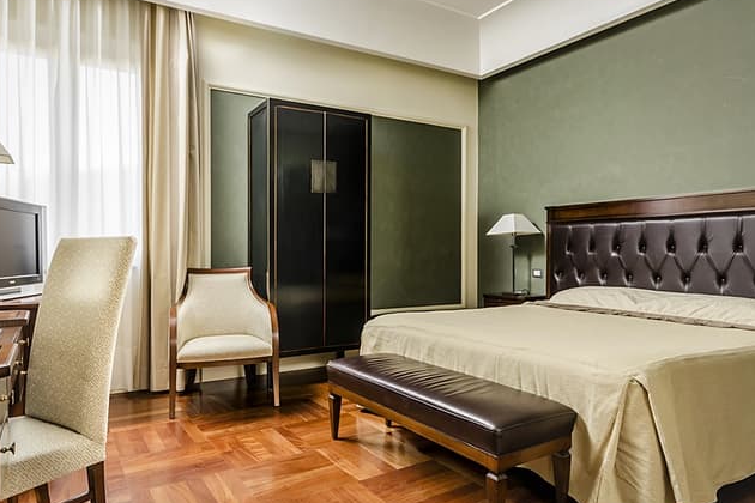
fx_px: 482
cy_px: 257
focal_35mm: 23
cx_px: 369
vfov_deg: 55.1
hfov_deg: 76.1
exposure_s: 1/10
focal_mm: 14
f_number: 7.1
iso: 200
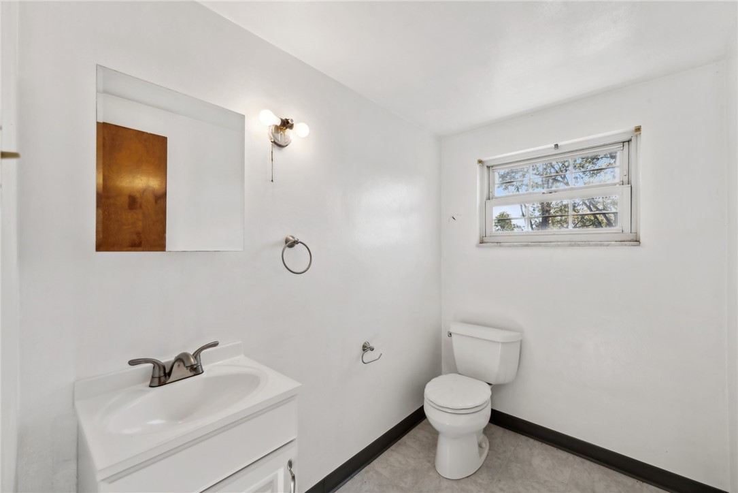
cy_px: 246
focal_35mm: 14
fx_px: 287
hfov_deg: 104.2
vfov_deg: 81.2
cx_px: 369
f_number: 11
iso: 50
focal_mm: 14
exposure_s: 1/60
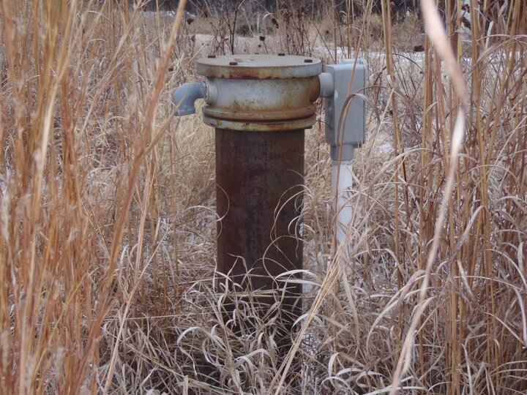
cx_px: 264
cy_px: 198
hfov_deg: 43.9
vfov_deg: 33.6
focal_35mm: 43
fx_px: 655
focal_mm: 7.73
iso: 100
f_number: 4.8
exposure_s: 1/50
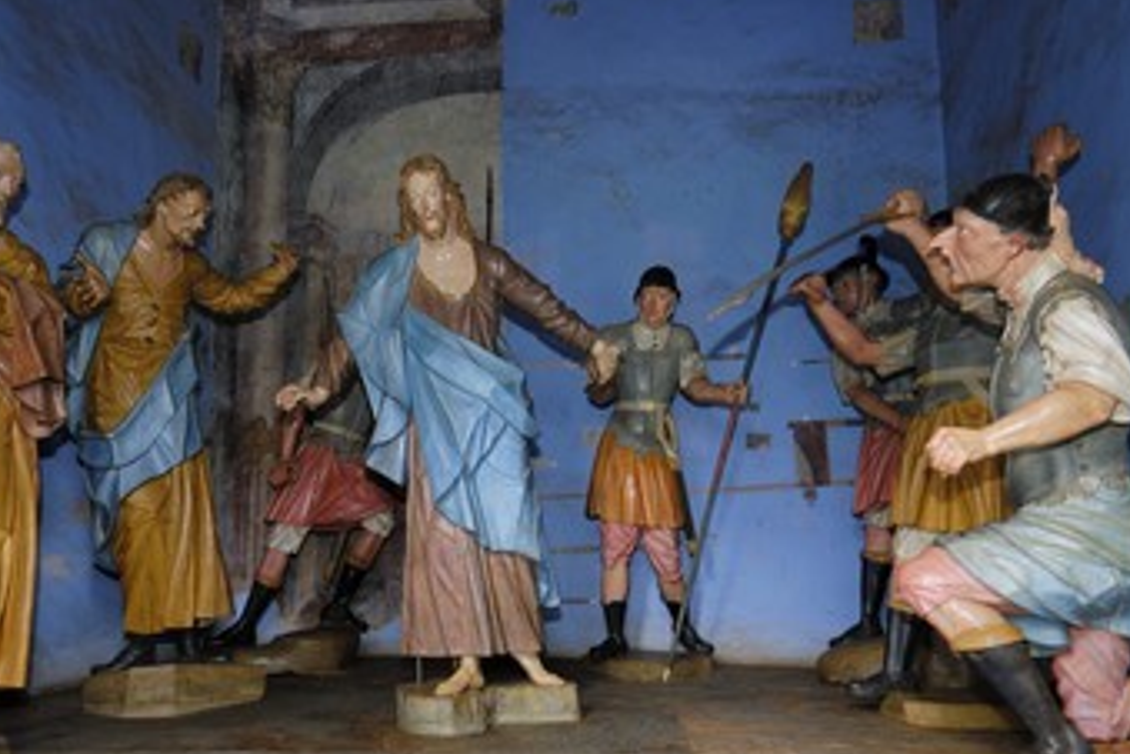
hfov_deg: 69.1
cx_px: 487
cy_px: 434
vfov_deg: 49.4
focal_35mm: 26
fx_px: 816
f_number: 4.5
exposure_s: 2
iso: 100
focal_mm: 14
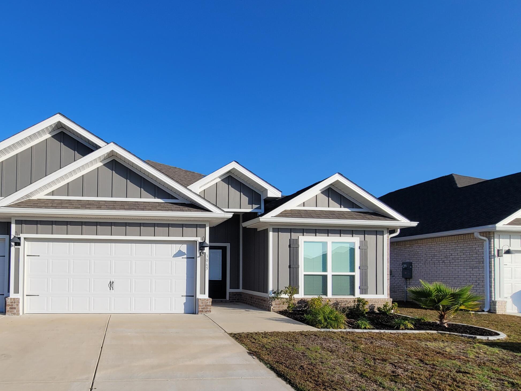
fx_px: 301
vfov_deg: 64.2
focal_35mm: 20
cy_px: 262
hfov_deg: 77.7
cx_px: 153
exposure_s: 1/1978
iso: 50
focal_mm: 2.2
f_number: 2.2
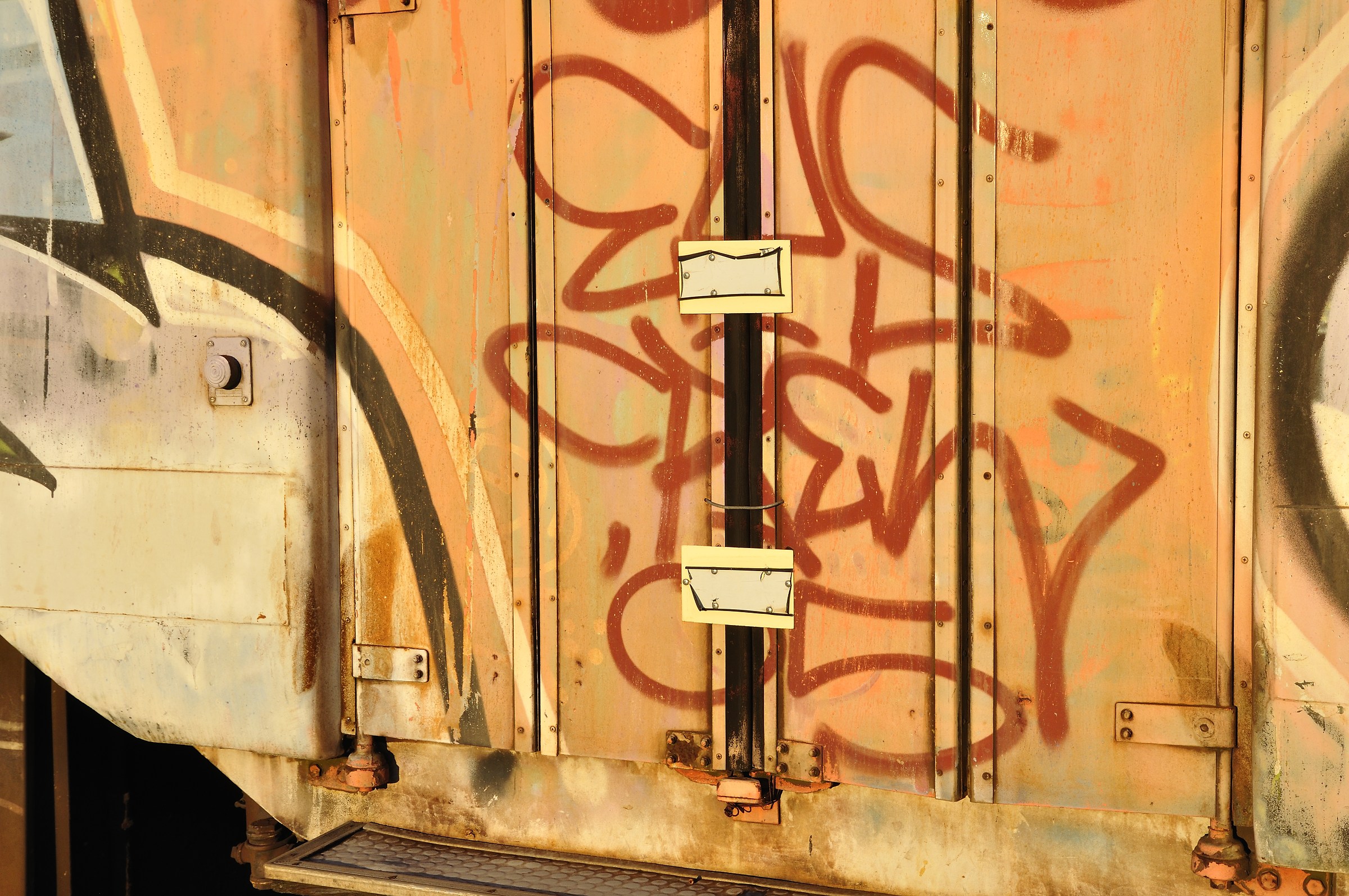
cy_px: 448
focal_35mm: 51
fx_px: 1909
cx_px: 674
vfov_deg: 26.4
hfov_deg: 38.9
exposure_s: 1/250
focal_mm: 34
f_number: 10
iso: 200
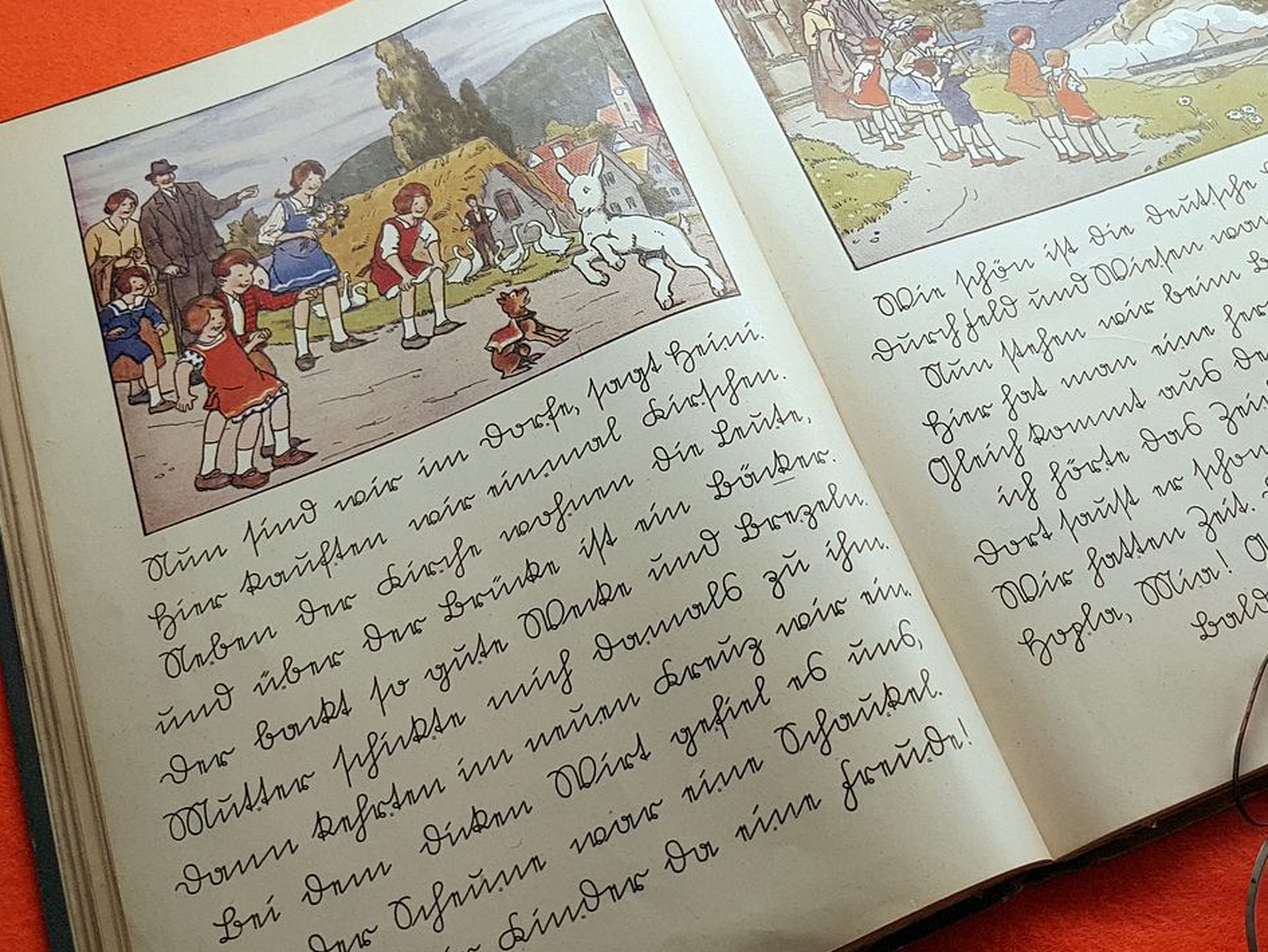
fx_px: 1612
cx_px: 789
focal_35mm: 44
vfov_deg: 31.7
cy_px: 149
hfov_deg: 42.6
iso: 50
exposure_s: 1/50
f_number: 1.7
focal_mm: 4.2
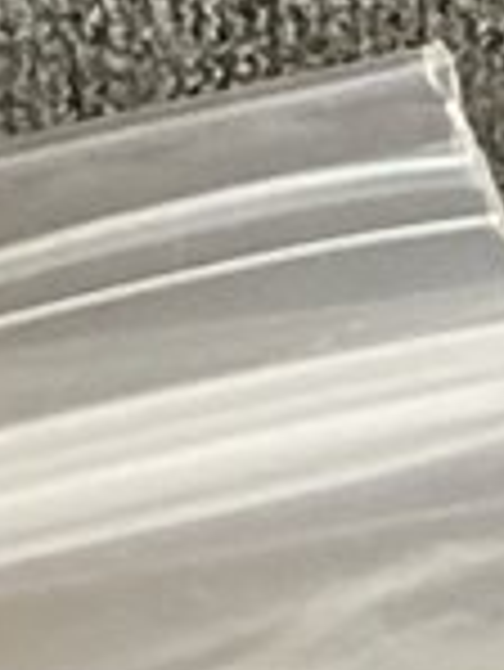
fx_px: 6106
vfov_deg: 6.2
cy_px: 1059
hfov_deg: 4.7
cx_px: 398
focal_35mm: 315
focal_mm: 3.3
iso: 320
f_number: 2.4
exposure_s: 1/50
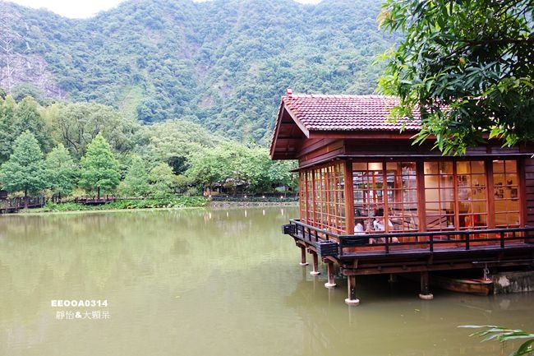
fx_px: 356
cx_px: 267
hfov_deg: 73.8
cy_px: 178
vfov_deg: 53.1
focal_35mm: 24
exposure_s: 1/30
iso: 160
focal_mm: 8.8
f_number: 1.8
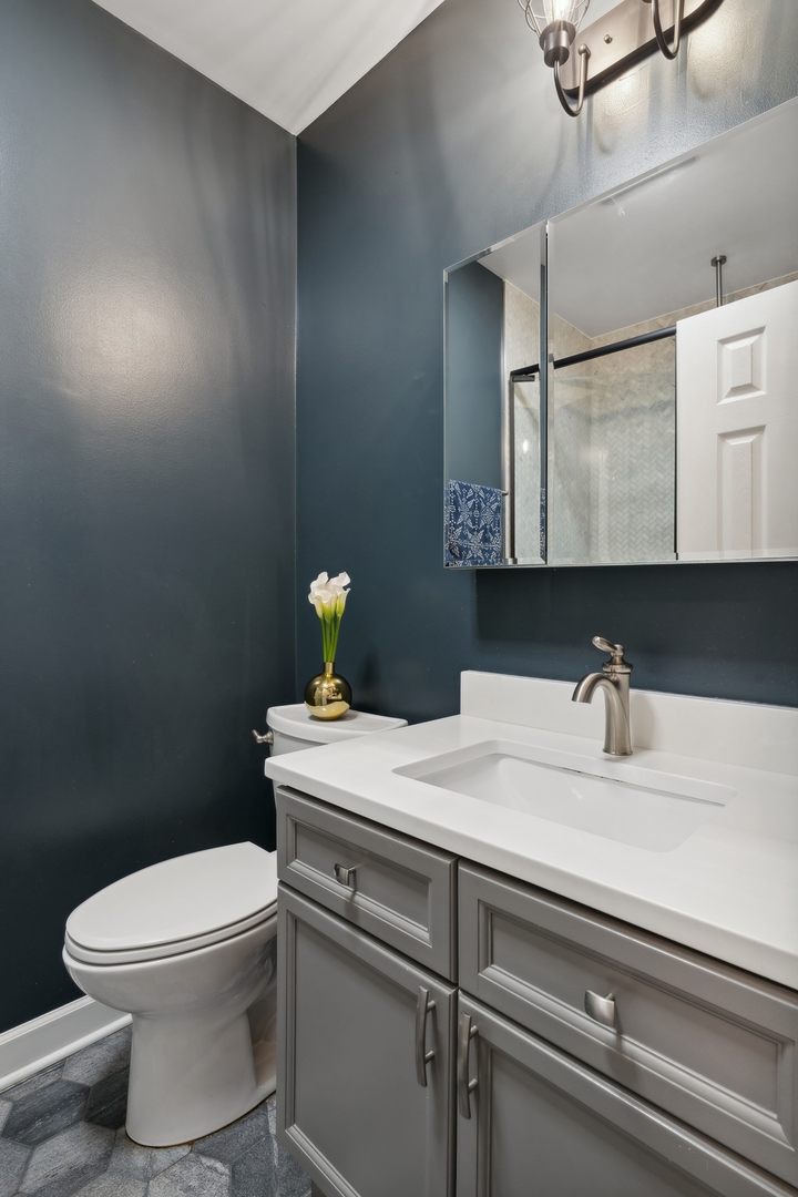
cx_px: 399
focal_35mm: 17
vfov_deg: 93.3
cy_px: 598
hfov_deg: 70.4
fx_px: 565
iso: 320
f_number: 9
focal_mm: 17
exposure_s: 1/8
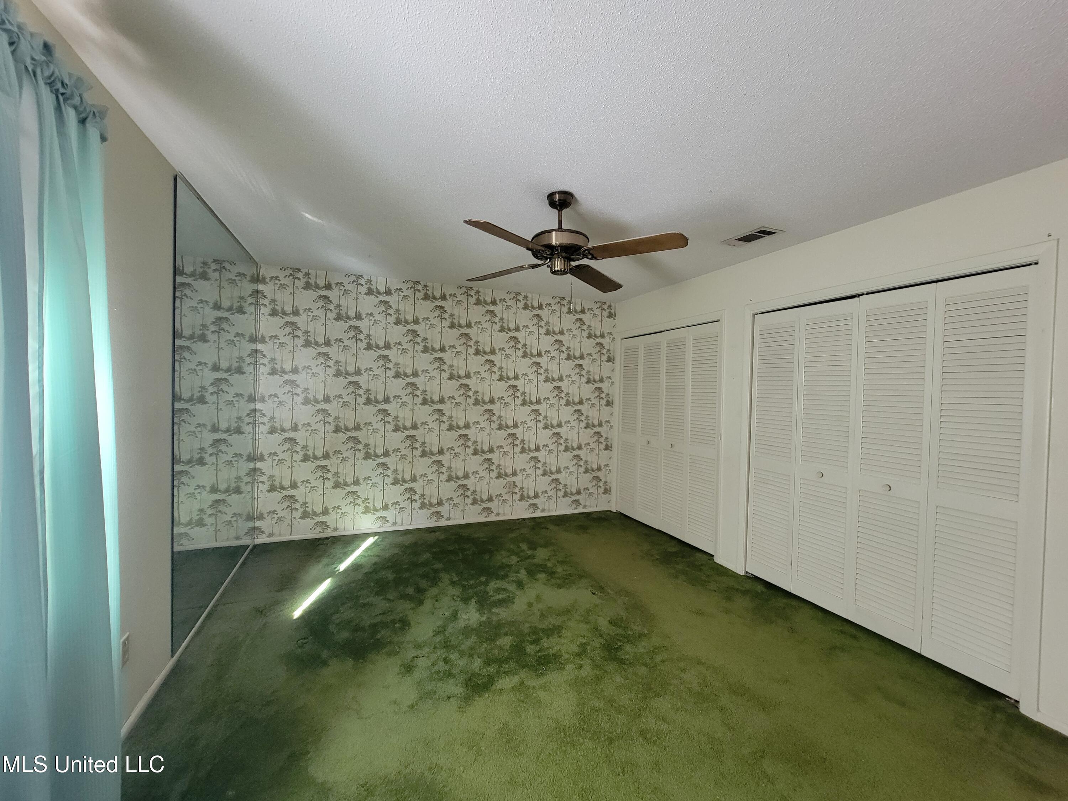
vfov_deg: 89.9
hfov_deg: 106.2
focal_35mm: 13
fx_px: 401
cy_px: 400
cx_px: 534
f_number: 2.2
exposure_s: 1/30
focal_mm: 2.2
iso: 500
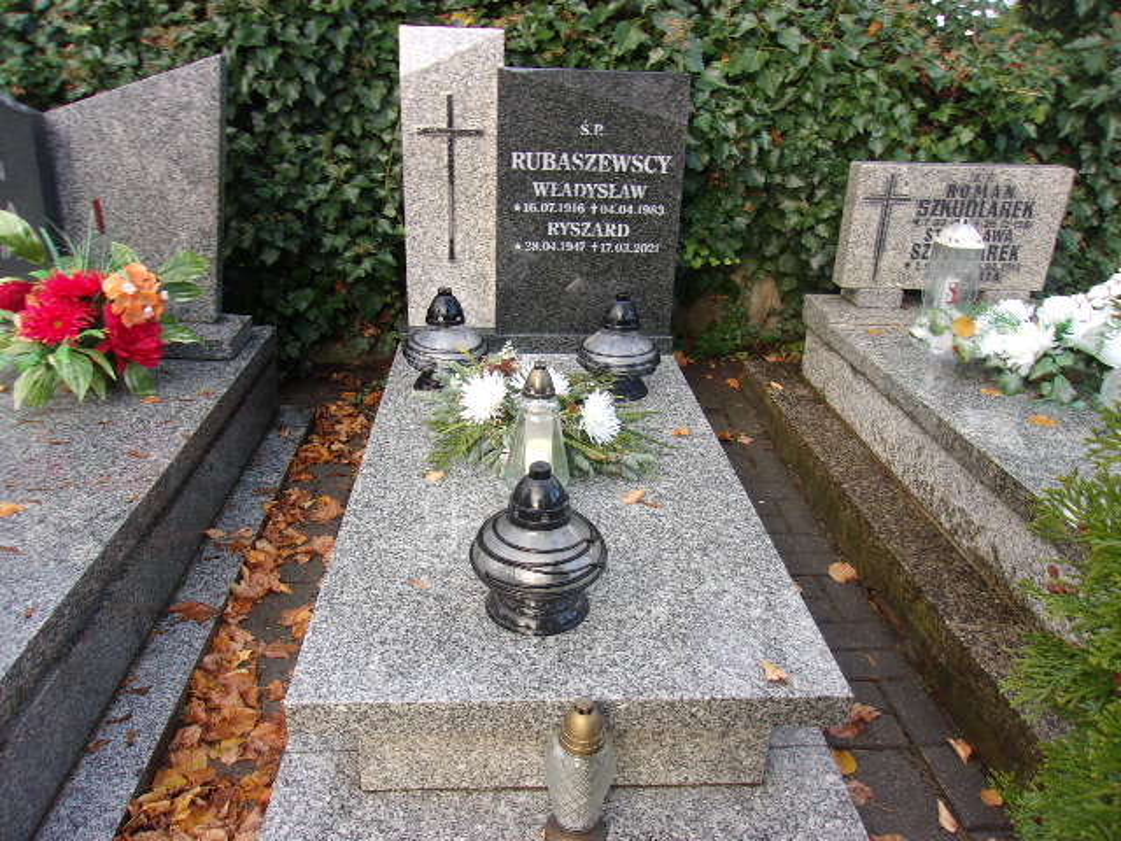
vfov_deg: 51.4
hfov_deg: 65.3
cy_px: 420
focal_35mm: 27
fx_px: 874
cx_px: 560
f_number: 3
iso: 80
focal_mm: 4.9
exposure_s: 1/60
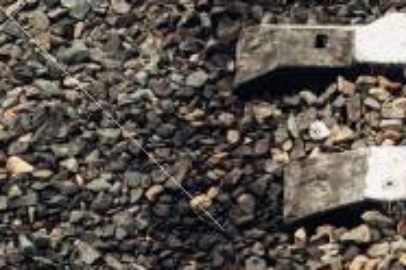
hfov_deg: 2.8
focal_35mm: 732
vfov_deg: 1.9
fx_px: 8255
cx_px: 805
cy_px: -474
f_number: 6.3
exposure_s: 1/320
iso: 800
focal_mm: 105
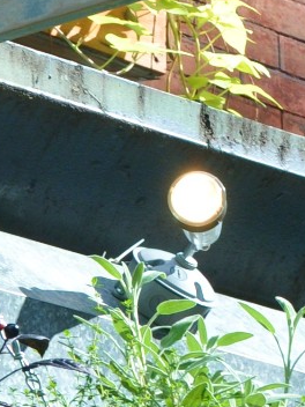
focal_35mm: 289
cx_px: 278
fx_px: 3392
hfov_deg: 5.1
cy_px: 206
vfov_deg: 6.9
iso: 200
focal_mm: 35
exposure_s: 1/250
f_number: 8
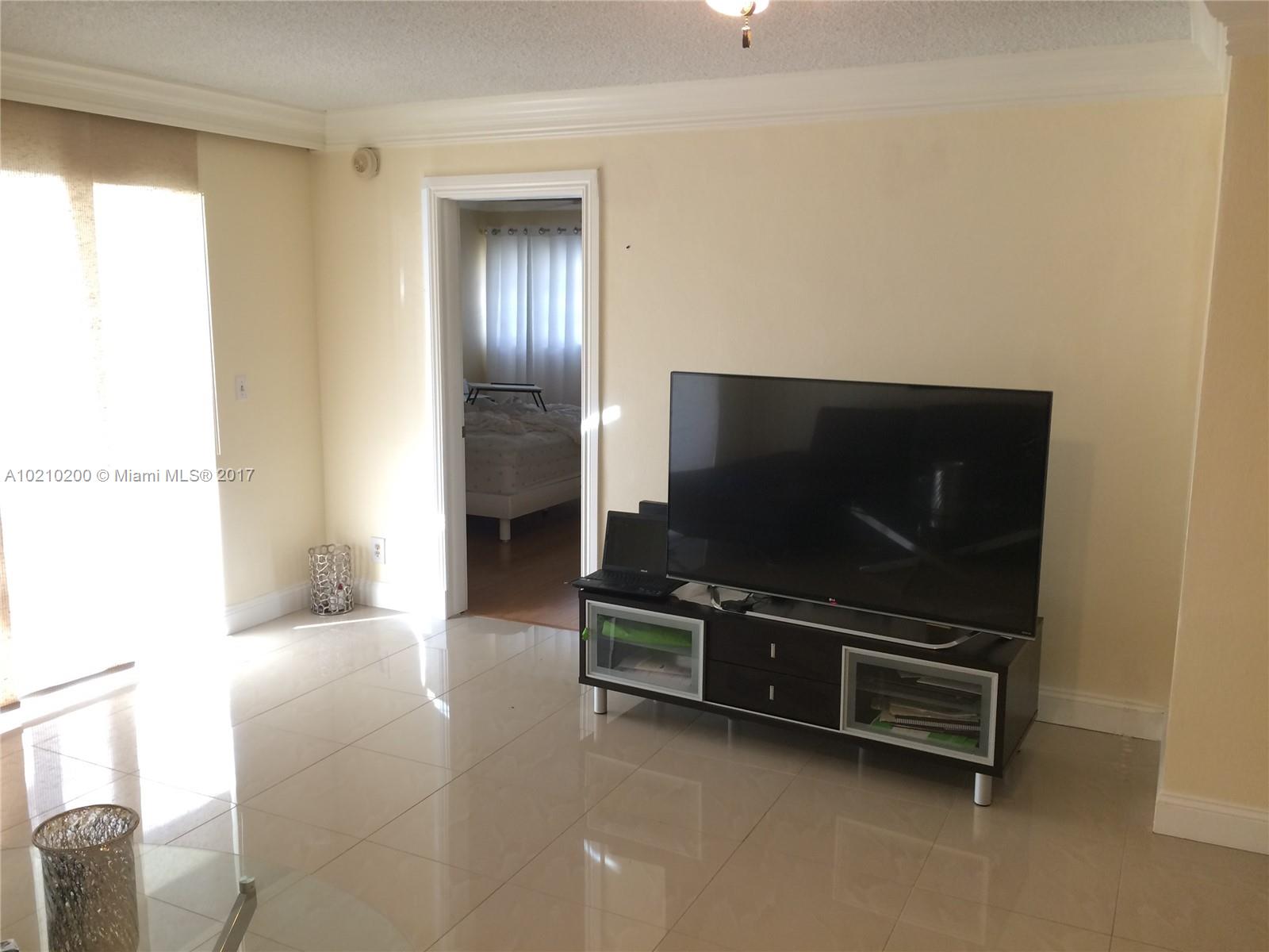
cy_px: 476
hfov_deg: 61.7
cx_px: 634
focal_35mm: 29
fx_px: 1063
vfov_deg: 48.2
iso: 80
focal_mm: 4.15
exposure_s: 1/30
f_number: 2.2
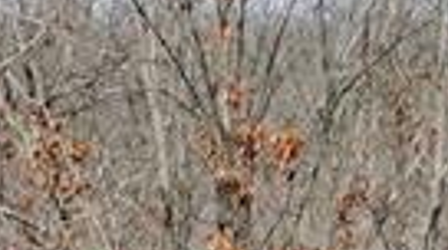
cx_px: -296
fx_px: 3807
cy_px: 826
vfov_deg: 3.6
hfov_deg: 6.6
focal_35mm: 321
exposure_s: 1/400
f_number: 3.4
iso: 100
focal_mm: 6.77
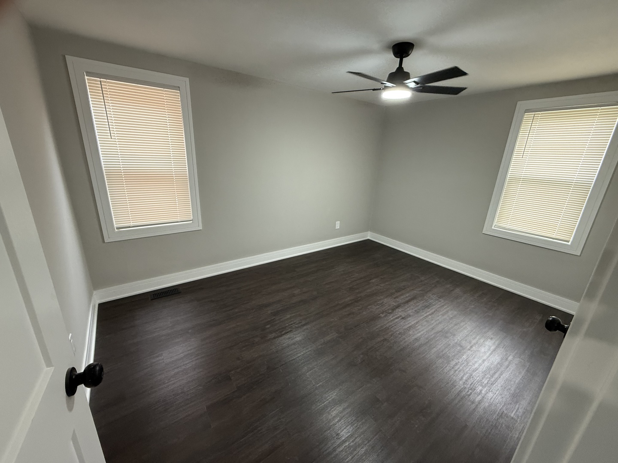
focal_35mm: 14
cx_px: 309
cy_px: 232
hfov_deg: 102.1
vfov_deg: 85.7
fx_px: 250
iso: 320
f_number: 2.2
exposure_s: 1/60
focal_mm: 2.22
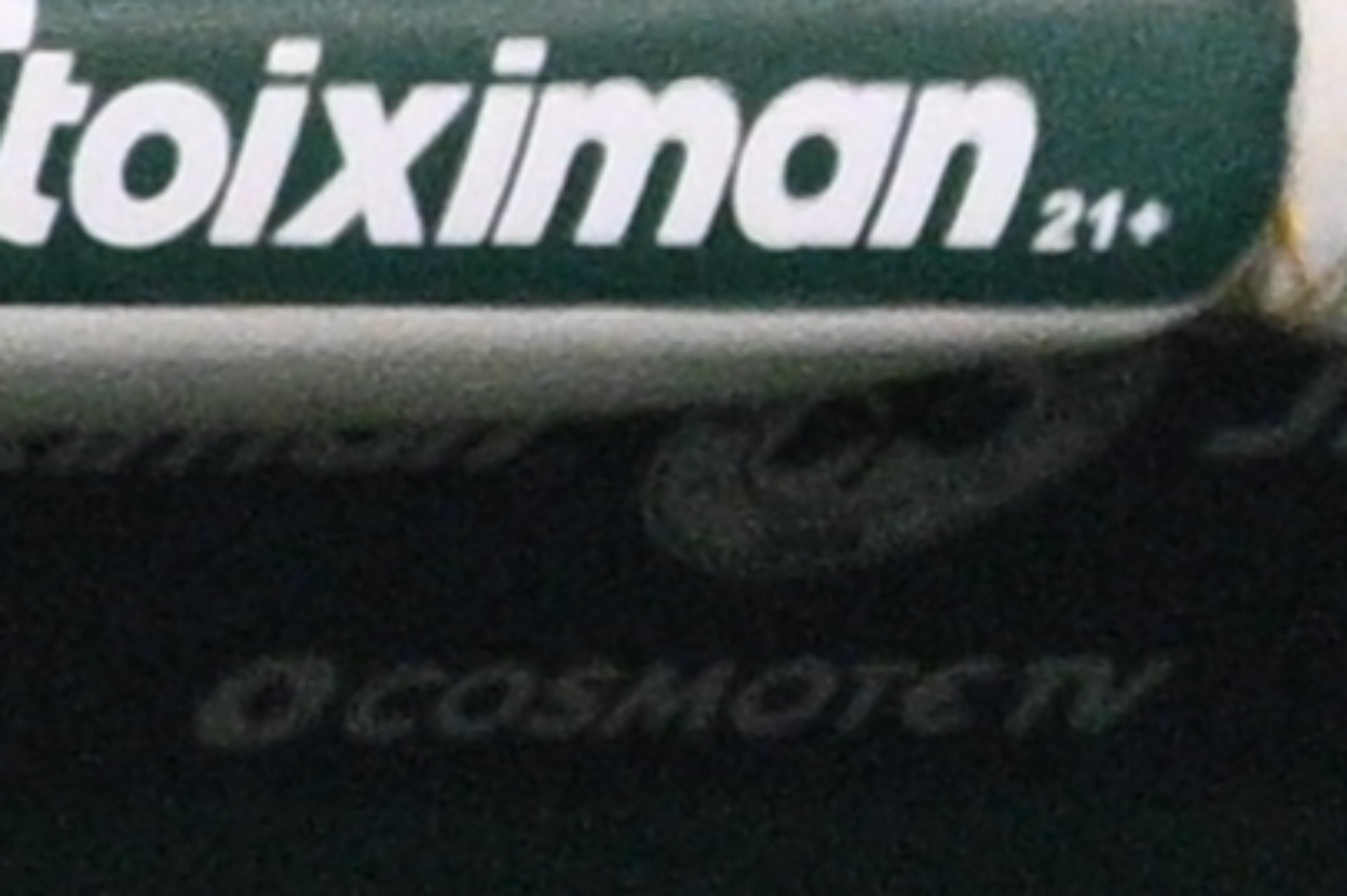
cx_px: 2478
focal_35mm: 1893
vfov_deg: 0.7
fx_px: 70771
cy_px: 1689
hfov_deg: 1.1
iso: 2500
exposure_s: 1/1000
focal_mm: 400
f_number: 3.5
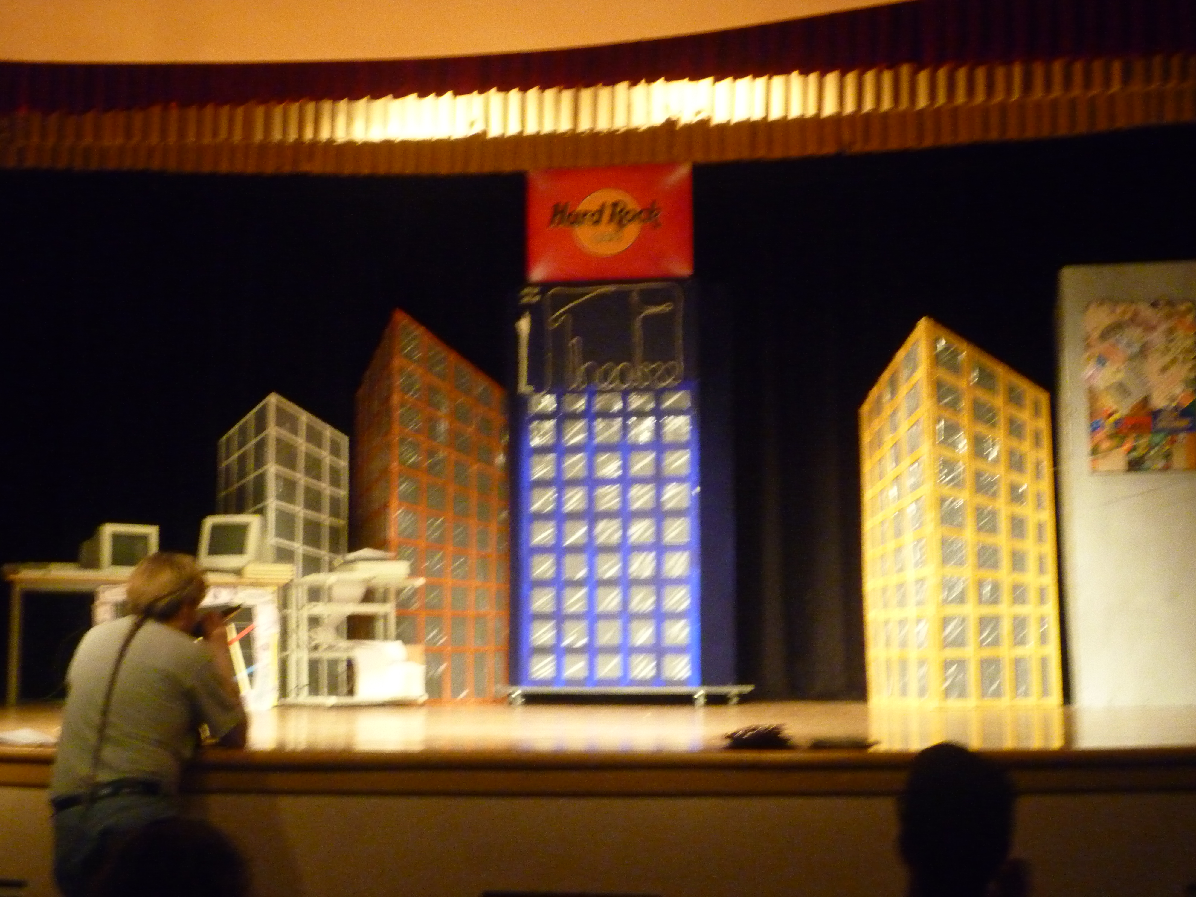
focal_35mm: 50
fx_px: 1728
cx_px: 598
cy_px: 448
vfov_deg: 29.1
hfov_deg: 38.2
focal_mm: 8.8
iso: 800
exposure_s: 1/10
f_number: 4.9
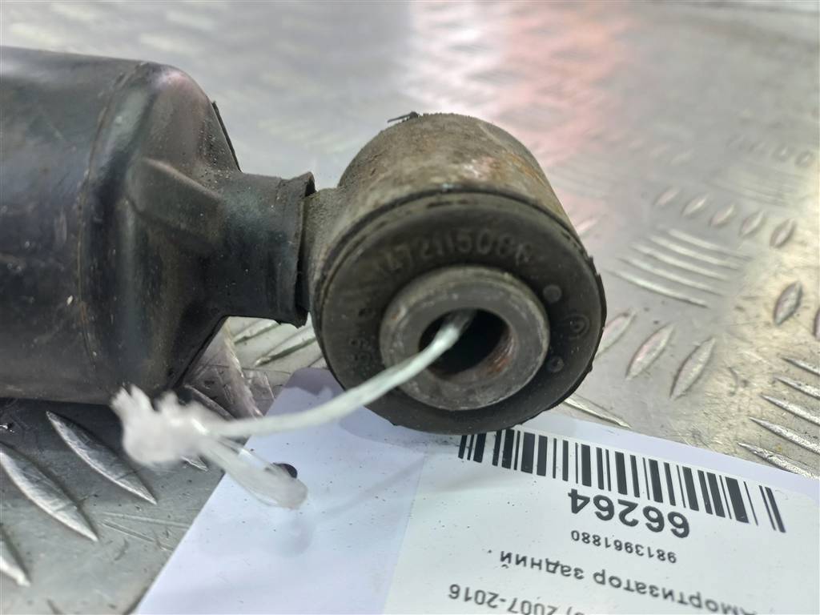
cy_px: 308
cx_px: 410
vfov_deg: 54.9
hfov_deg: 69.4
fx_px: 592
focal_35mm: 25
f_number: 1.8
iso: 100
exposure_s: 1/50
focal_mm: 4.6
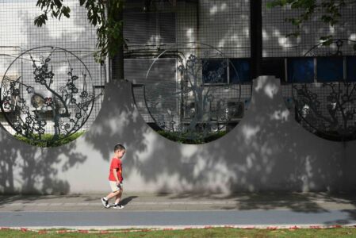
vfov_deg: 24.7
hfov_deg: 36.2
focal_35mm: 55
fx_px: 544
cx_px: 178
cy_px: 119
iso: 200
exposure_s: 1/250
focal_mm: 55
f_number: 8
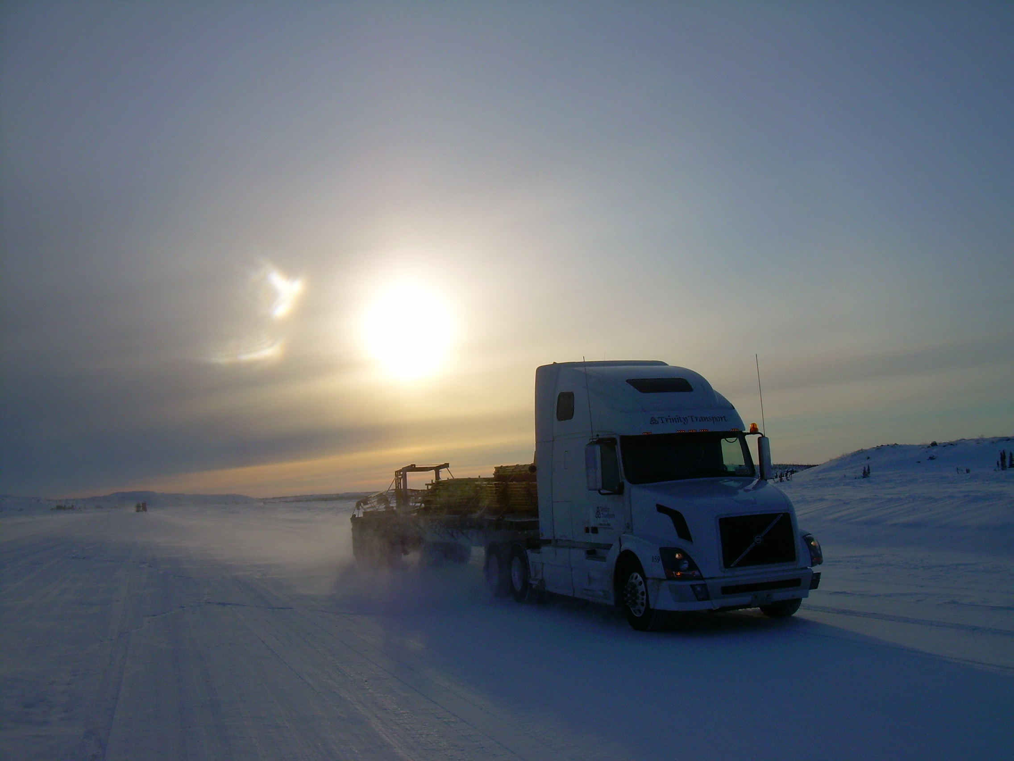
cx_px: 507
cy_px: 380
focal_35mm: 38
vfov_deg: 37.7
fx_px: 1113
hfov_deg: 49.0
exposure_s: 1/1297
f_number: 4.6
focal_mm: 6.3
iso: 50
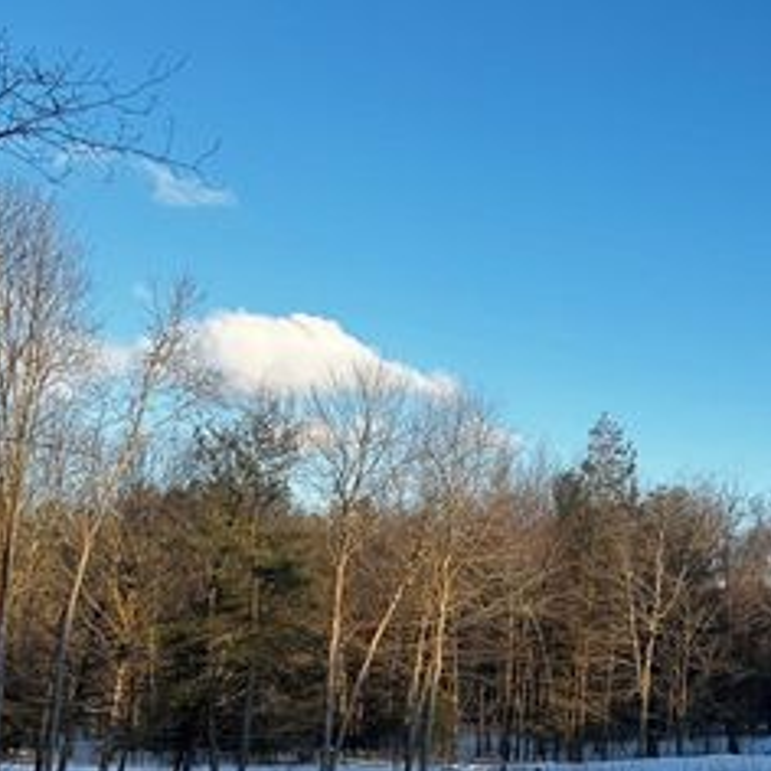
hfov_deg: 27.4
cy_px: 508
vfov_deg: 28.4
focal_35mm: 60
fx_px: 1512
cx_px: 725
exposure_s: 1/582
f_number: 1.78
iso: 80
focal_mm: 6.76
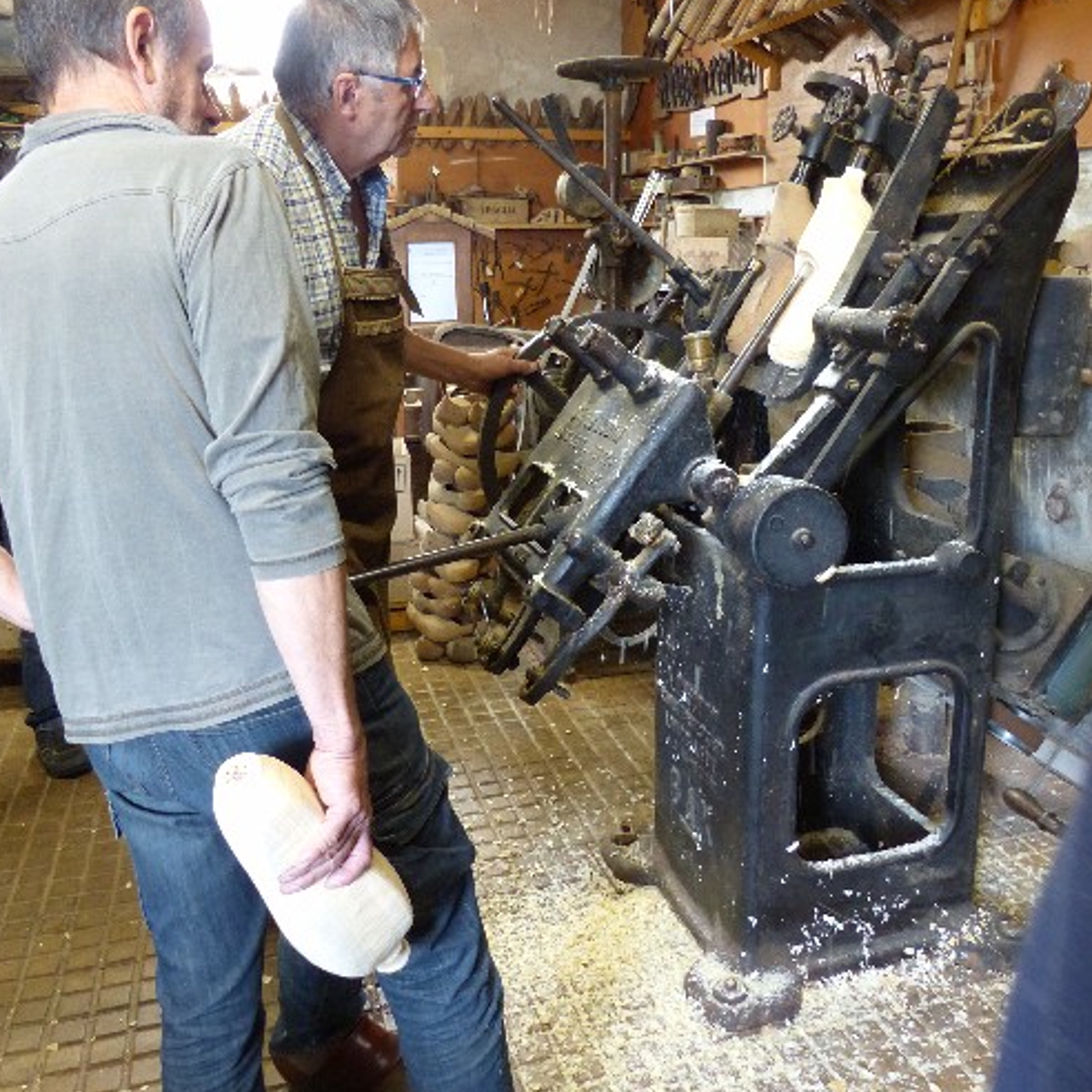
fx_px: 1071
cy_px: 499
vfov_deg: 54.0
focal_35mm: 30
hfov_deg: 54.0
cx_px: 547
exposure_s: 1/25
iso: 400
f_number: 2.8
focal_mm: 4.5
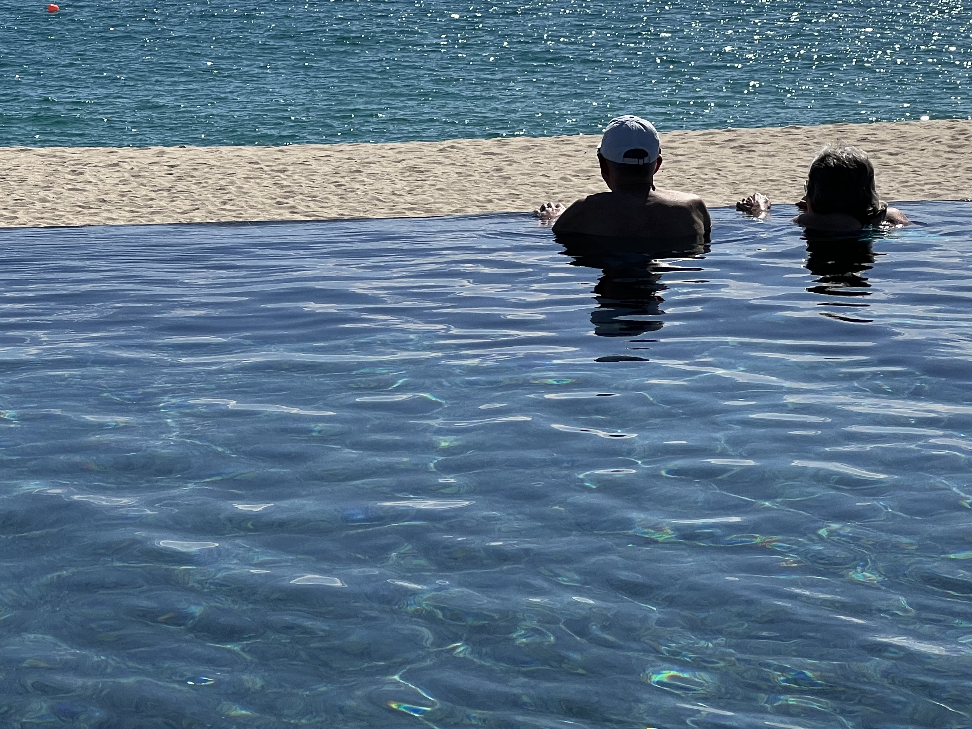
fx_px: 3538
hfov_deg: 15.6
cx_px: 399
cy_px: 133
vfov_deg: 11.7
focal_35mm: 126
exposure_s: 1/1946
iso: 32
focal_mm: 9
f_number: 2.8
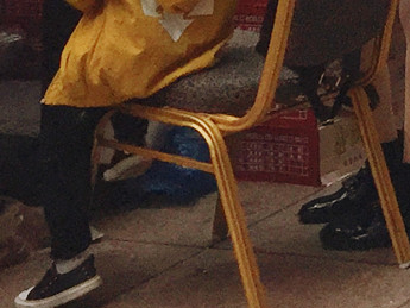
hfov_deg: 10.4
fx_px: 1991
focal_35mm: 168
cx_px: 941
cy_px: -554
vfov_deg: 7.9
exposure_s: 1/1068
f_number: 2.2
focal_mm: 4.15
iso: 32
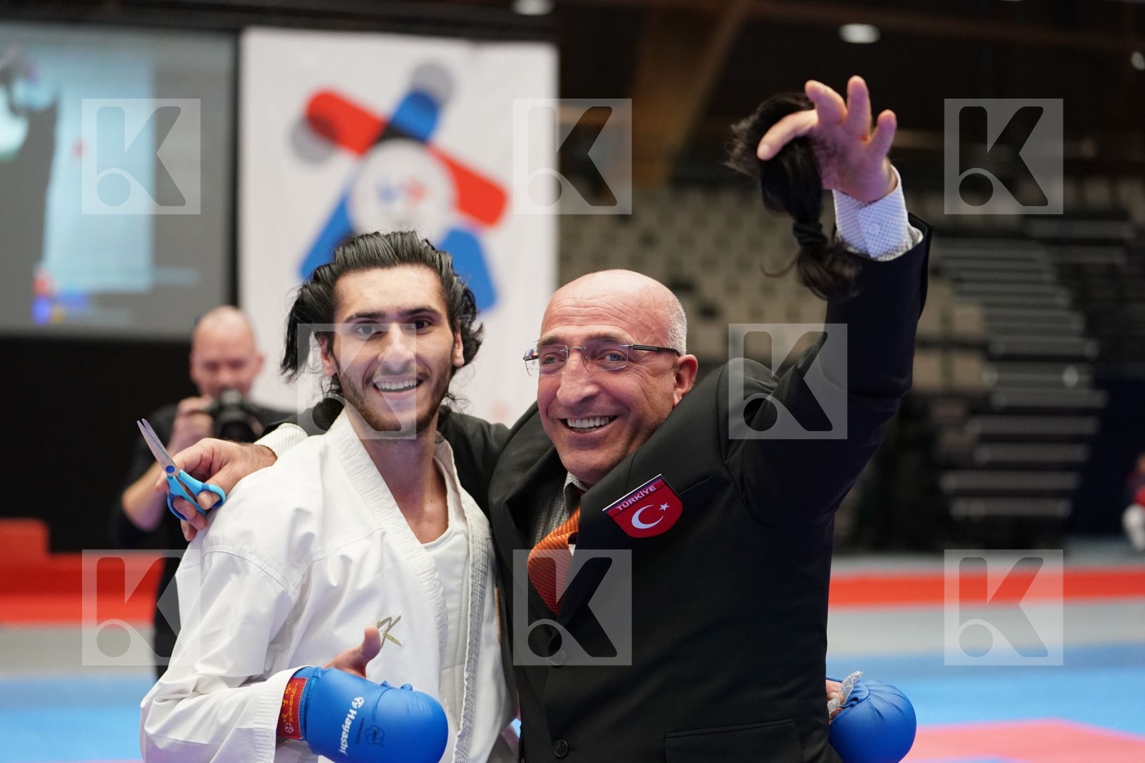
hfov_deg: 28.8
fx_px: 2226
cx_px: 572
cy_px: 382
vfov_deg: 19.5
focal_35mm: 70
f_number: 2.8
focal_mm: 70
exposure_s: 1/1000
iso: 4000
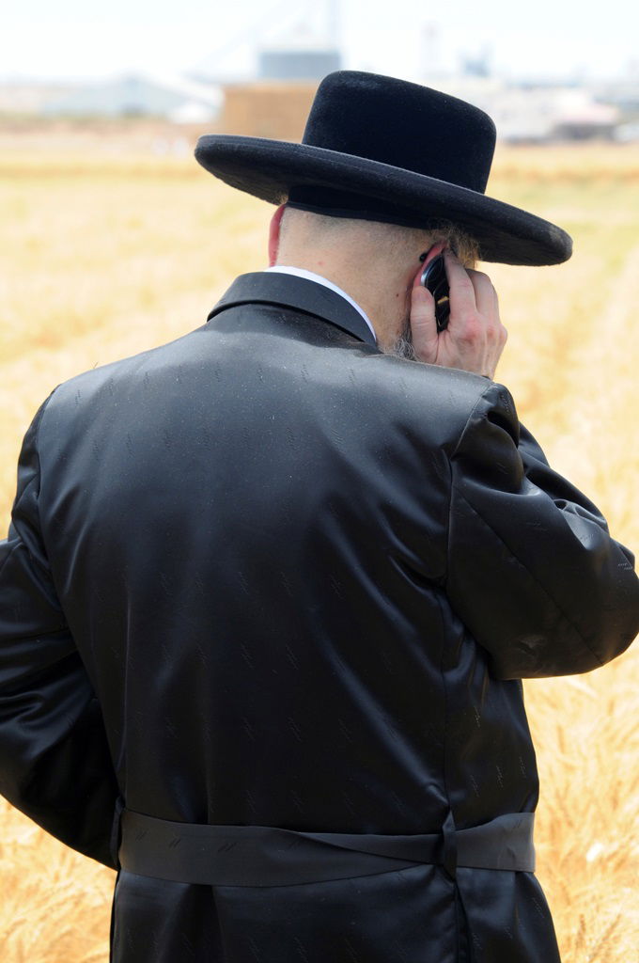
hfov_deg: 7.3
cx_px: 320
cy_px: 482
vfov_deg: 11.0
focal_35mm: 188
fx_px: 5005
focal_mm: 125
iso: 250
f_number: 8
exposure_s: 1/250
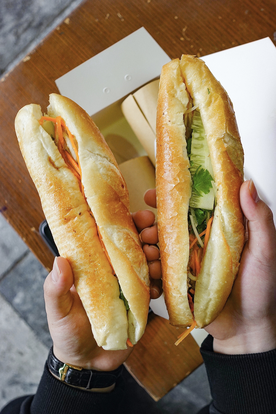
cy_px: 207
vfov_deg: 36.9
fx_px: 621
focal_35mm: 54
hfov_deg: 25.1
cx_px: 138
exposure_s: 1/60
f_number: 2.8
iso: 250
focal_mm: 20.14
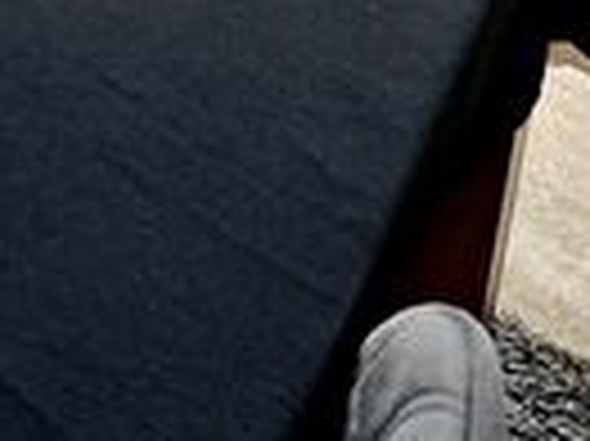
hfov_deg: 22.4
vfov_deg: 13.0
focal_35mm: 75
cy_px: -704
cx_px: -234
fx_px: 1277
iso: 320
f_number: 2.2
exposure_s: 1/86
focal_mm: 2.22
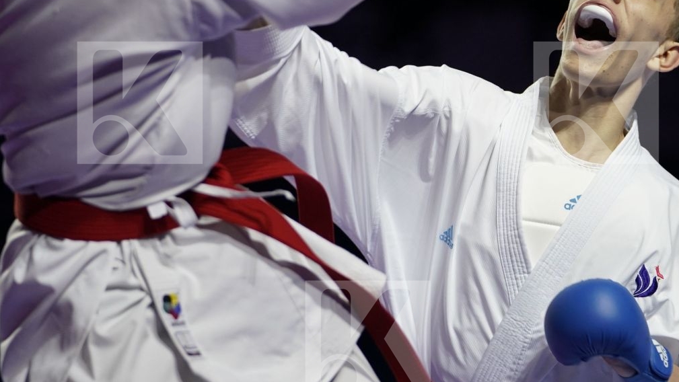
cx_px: 368
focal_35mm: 226
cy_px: 103
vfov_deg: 5.4
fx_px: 4070
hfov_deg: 9.5
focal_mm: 121
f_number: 2.8
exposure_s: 1/1000
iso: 1600
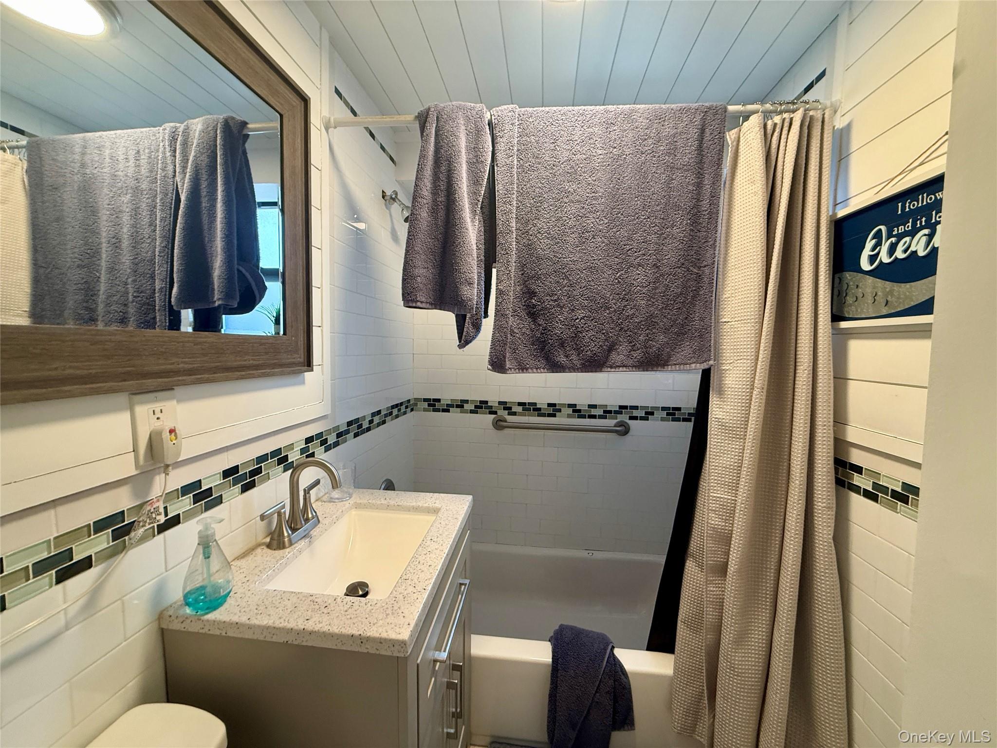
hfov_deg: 102.1
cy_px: 374
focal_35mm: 14
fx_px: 403
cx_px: 498
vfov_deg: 85.7
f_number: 2.2
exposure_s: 1/60
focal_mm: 2.22
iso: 200
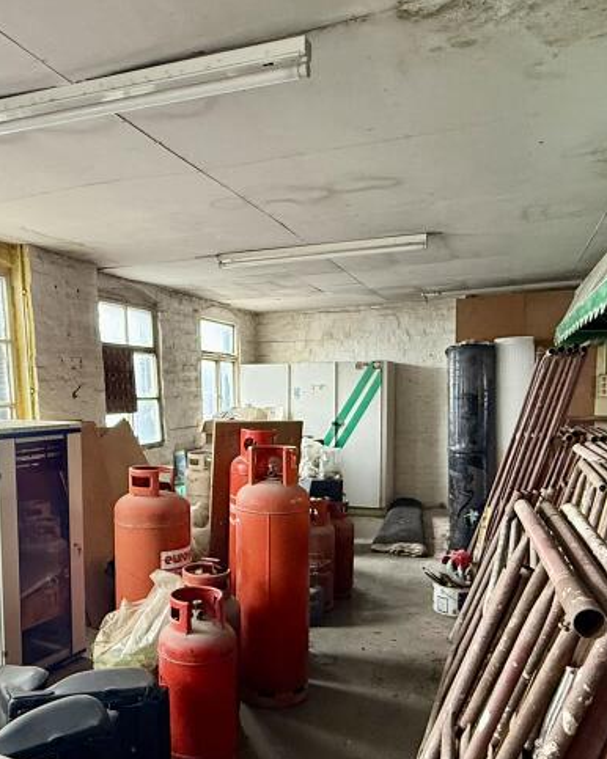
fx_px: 652
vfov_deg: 59.9
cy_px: 462
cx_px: 220
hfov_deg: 49.4
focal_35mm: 29
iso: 320
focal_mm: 2.22
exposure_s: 1/75
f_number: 2.2
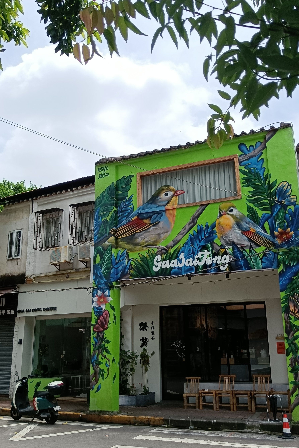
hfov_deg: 39.9
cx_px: 161
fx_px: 411
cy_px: 225
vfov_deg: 57.2
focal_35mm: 33
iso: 101
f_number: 1.9
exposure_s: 1/2000
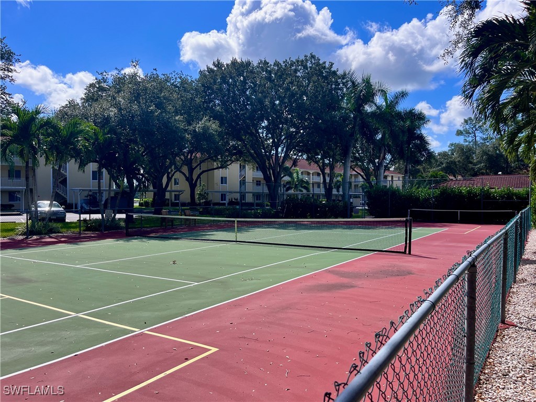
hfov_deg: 67.3
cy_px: 201
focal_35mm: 26
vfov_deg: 53.1
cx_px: 268
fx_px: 403
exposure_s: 1/2825
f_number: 1.6
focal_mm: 5.1
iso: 50
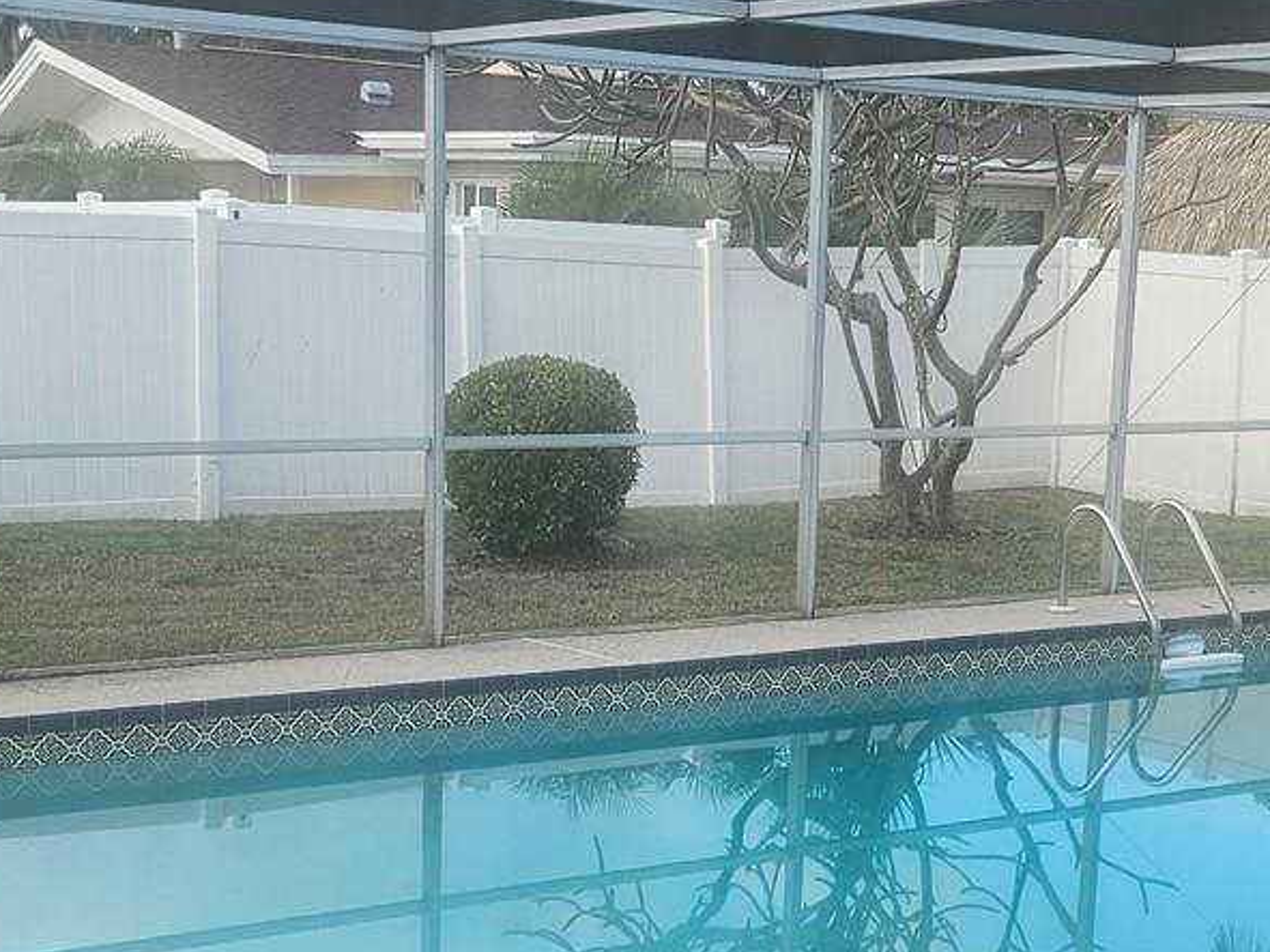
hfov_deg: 29.8
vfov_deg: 22.3
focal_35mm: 65
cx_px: 759
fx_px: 2384
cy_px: 748
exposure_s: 1/260
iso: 50
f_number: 1.8
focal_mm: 5
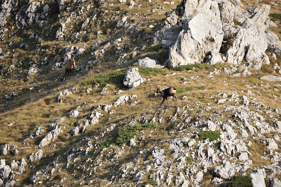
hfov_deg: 4.1
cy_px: 94
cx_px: 140
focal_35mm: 500
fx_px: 3900
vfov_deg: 2.7
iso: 500
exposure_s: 1/320
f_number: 9
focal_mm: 500
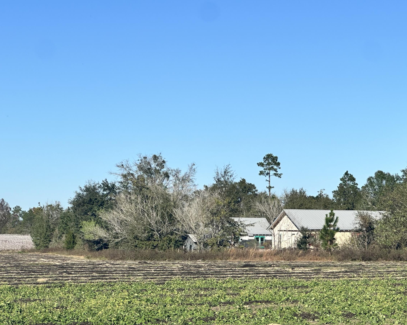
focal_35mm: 100
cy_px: 182
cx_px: 241
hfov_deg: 19.2
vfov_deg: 15.4
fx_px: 1205
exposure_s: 1/1179
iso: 32
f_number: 2.8
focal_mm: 9
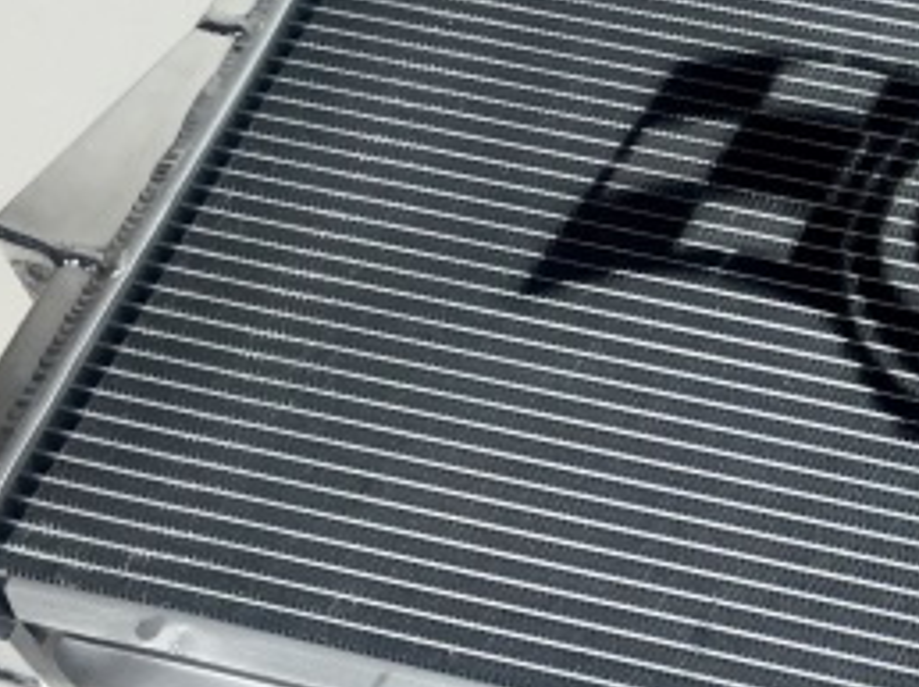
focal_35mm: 90
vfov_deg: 16.4
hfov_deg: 20.3
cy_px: 338
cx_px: 1122
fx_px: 2387
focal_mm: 4.15
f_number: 2.2
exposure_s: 1/132
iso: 32
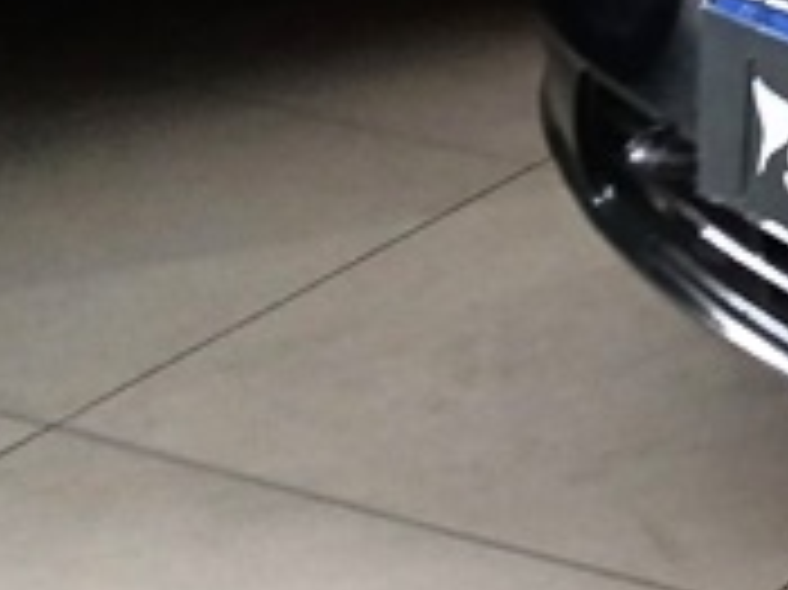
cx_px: 1612
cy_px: -36
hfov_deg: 13.8
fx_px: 2707
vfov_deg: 12.3
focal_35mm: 119
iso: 400
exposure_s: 1/24
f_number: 1.8
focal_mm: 3.98
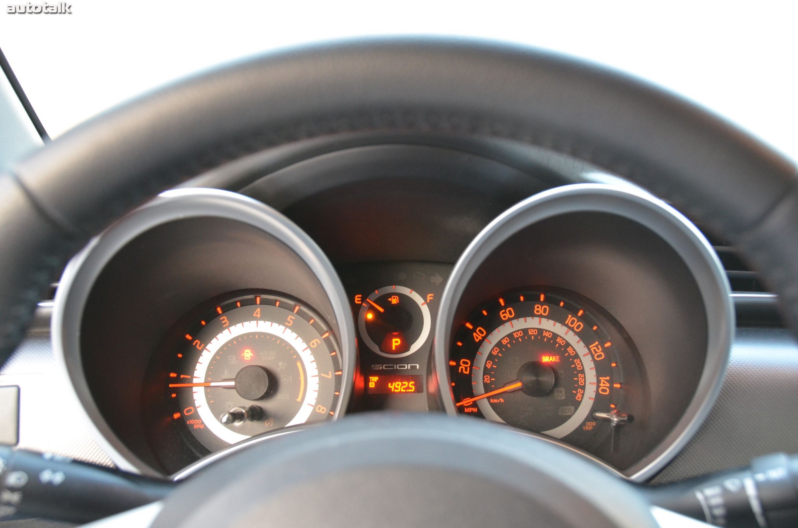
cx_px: 399
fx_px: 664
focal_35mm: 30
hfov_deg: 62.0
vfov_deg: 43.4
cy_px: 264
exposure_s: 1/25
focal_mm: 20
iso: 1600
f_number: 3.5
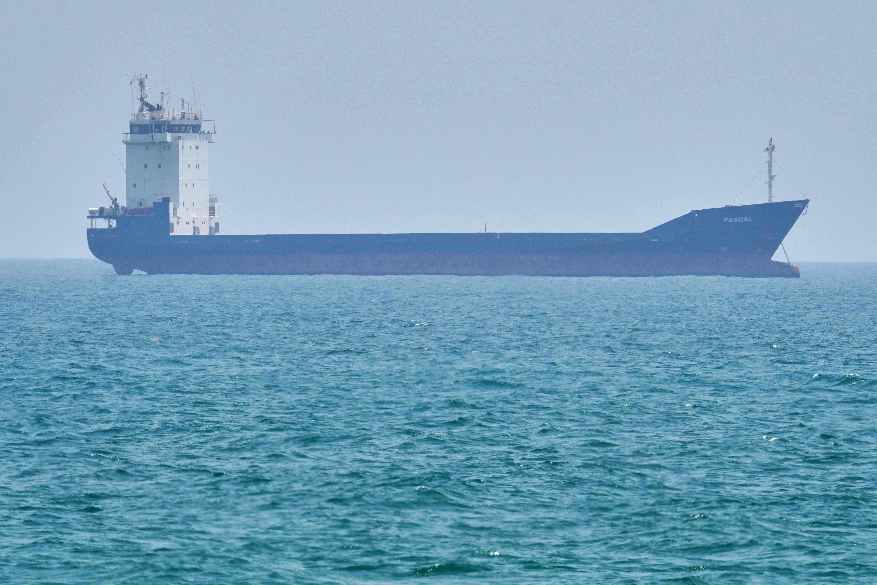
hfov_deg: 3.0
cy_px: 292
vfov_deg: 2.0
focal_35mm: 684
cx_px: 438
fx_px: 16662
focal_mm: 456
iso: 200
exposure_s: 1/750
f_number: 11
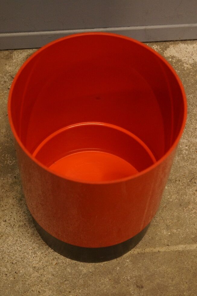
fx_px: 617
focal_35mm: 75
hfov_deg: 18.1
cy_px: 148
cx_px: 98
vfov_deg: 27.0
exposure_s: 1/40
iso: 1600
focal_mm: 50
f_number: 5.6
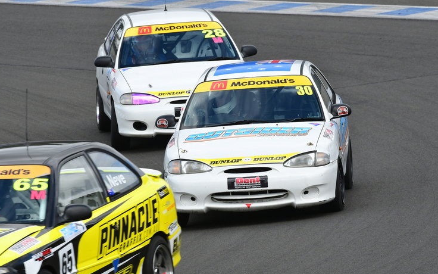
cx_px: 229
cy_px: 137
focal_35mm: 432
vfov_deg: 3.0
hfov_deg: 4.9
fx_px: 5157
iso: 640
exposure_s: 1/640
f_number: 10
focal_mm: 260
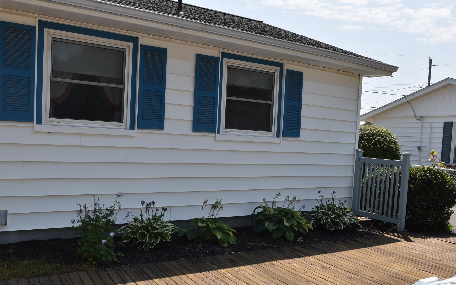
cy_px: 166
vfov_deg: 40.5
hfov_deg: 61.2
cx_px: 229
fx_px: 385
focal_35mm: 31
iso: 100
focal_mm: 18
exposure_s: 1/200
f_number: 9
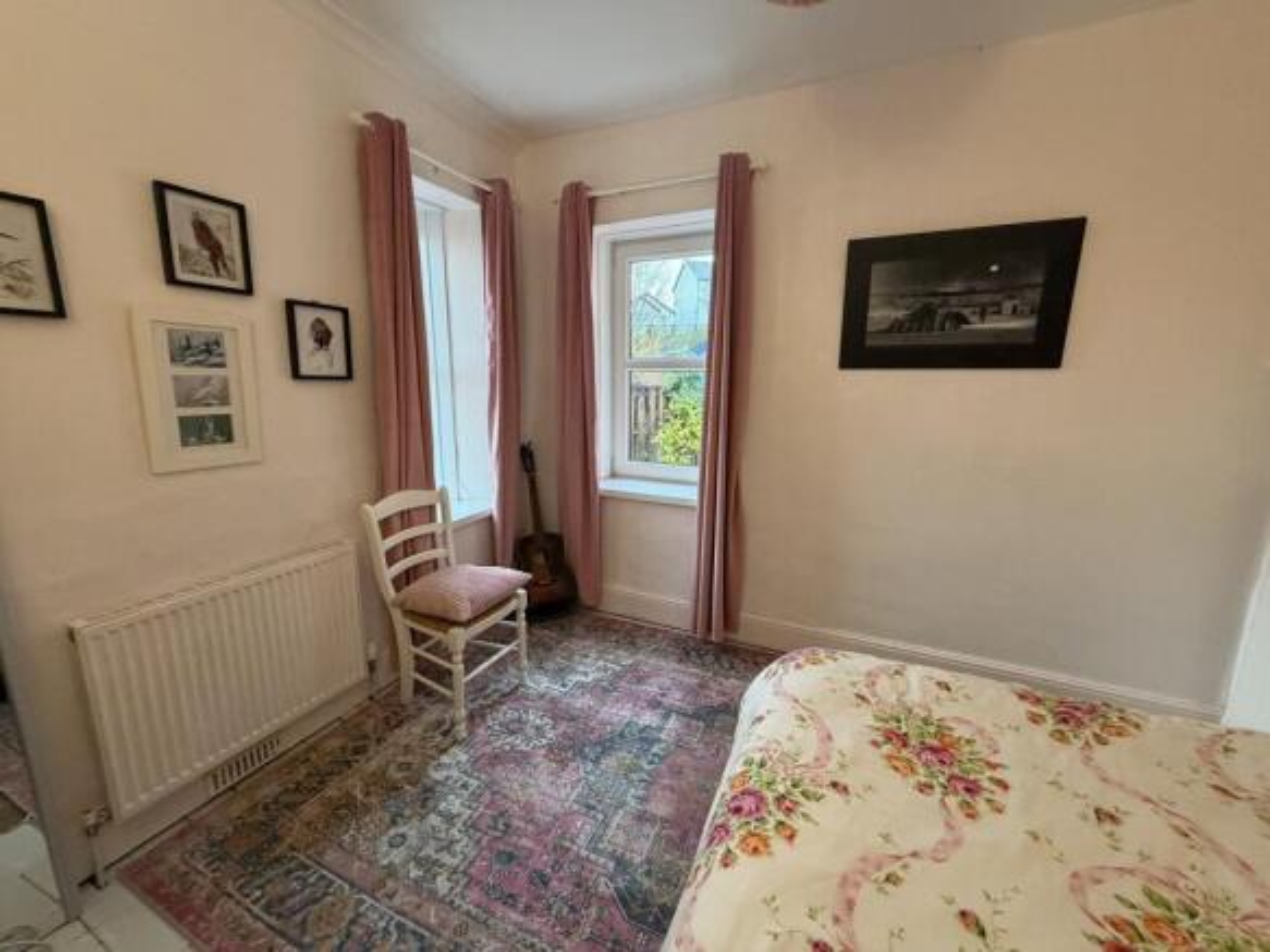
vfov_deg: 85.7
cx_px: 635
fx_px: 514
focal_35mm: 14
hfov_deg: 102.1
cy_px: 476
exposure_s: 1/60
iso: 400
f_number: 2.2
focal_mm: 2.22
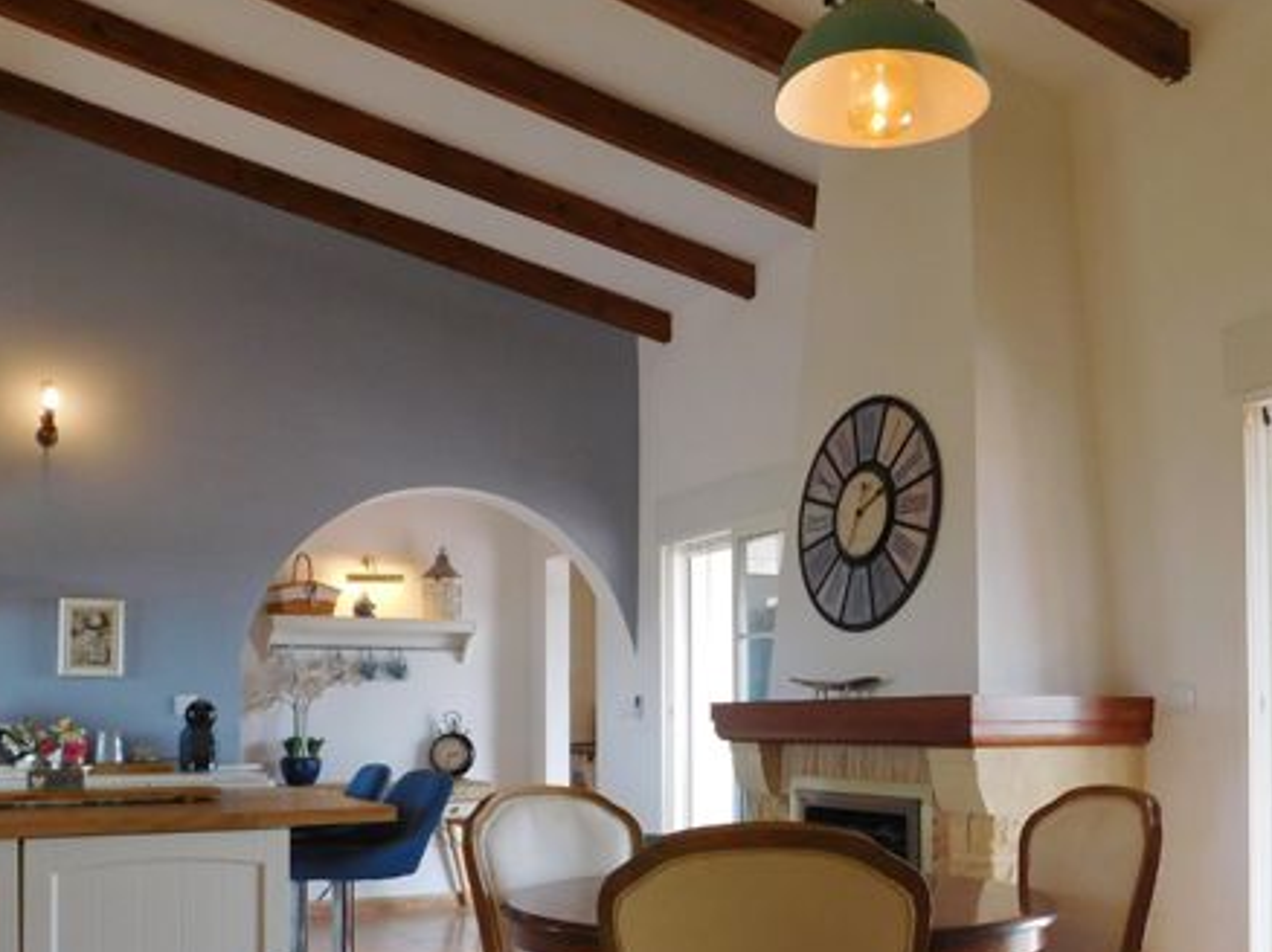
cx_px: 733
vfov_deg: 37.8
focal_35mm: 37
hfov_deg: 50.0
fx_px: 1359
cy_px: 691
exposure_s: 1/50
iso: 125
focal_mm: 4
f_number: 3
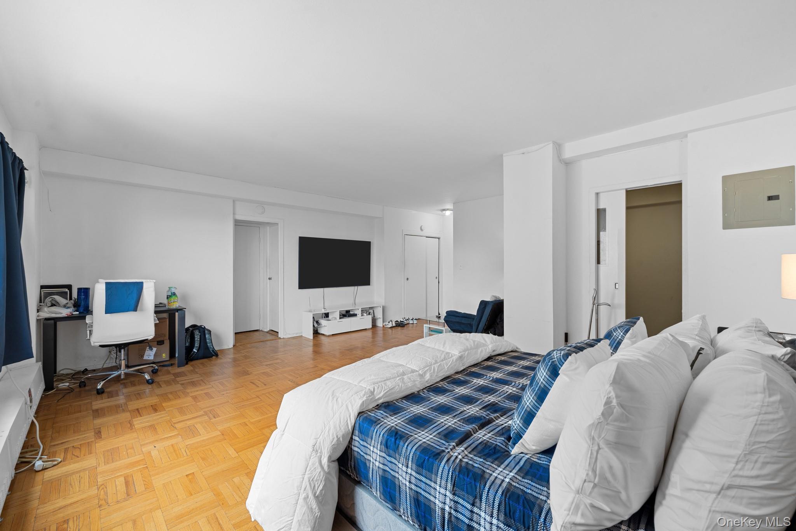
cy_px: 266
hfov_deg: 104.3
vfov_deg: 81.2
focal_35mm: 14
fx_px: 310
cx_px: 398
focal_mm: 14
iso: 400
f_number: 10
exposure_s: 1/4
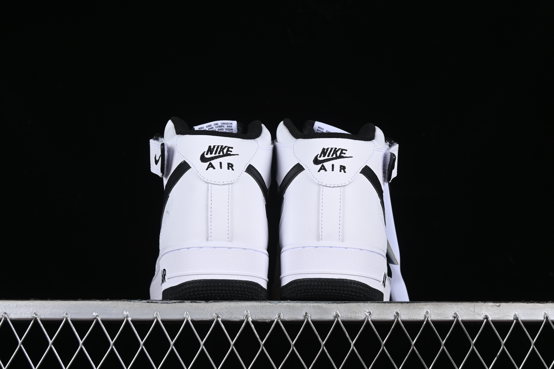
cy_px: 184
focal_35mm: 75
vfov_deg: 18.2
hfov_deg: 27.0
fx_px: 1154
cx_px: 277
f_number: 8
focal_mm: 50
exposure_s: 1/100
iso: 160
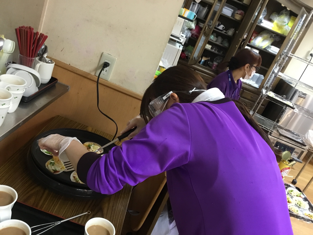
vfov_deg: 45.4
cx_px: 156
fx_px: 280
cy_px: 118
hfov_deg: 58.4
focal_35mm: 31
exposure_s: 1/30
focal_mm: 3.3
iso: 200
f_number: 2.4
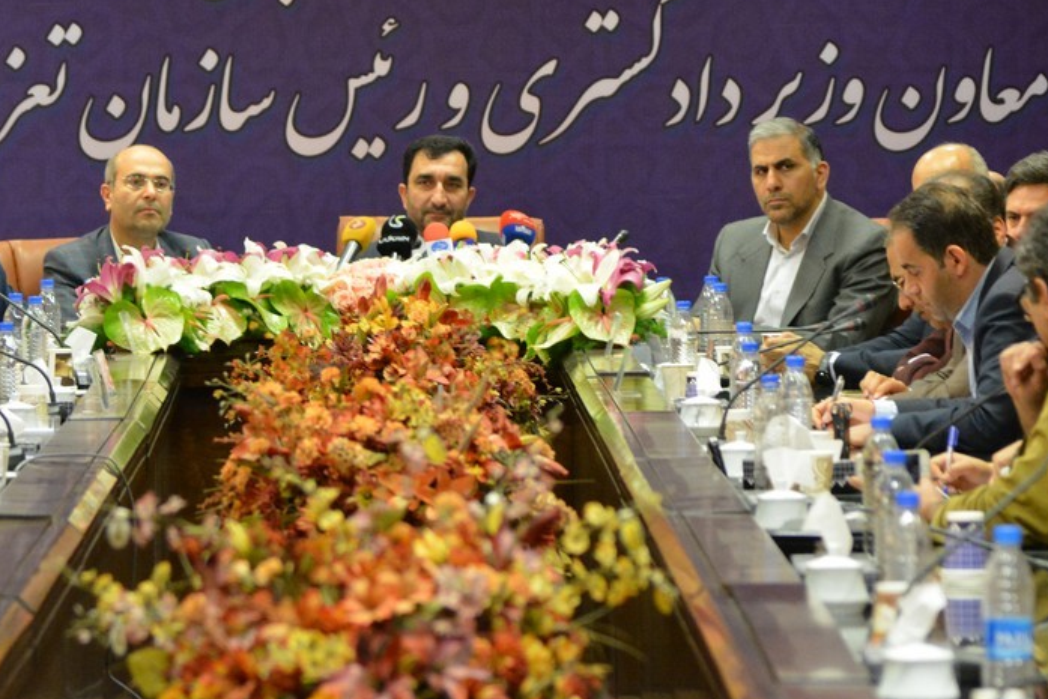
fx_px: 9026
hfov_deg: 6.6
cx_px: 481
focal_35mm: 310
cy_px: 192
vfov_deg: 4.4
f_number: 4
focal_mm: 120
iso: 3200
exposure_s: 1/125
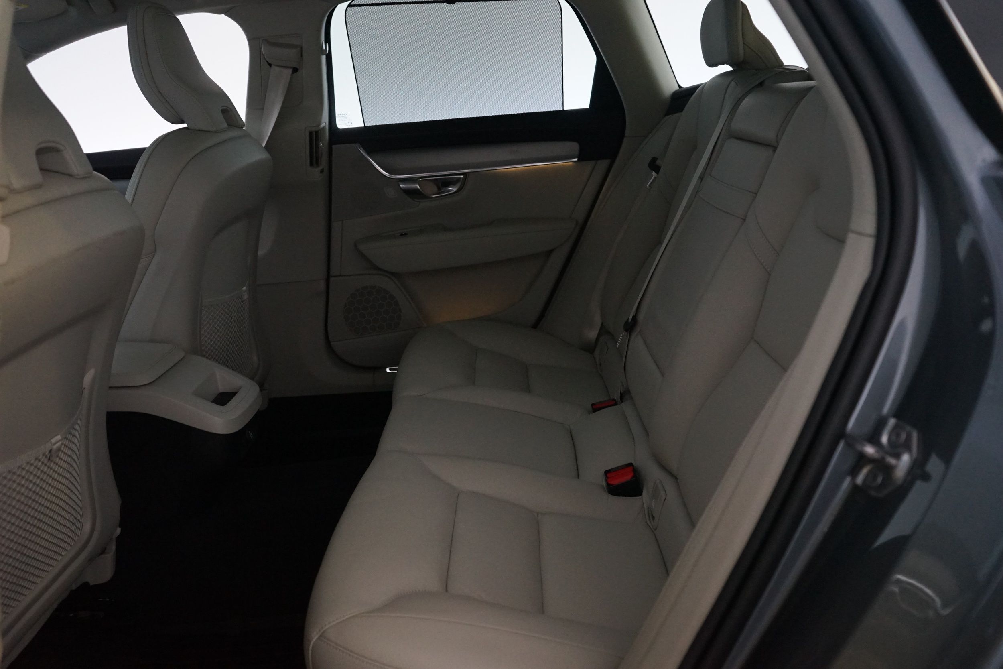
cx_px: 502
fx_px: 808
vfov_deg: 45.0
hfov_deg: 63.7
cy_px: 334
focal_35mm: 29
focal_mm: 29
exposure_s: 1/20
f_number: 4.5
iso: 4000
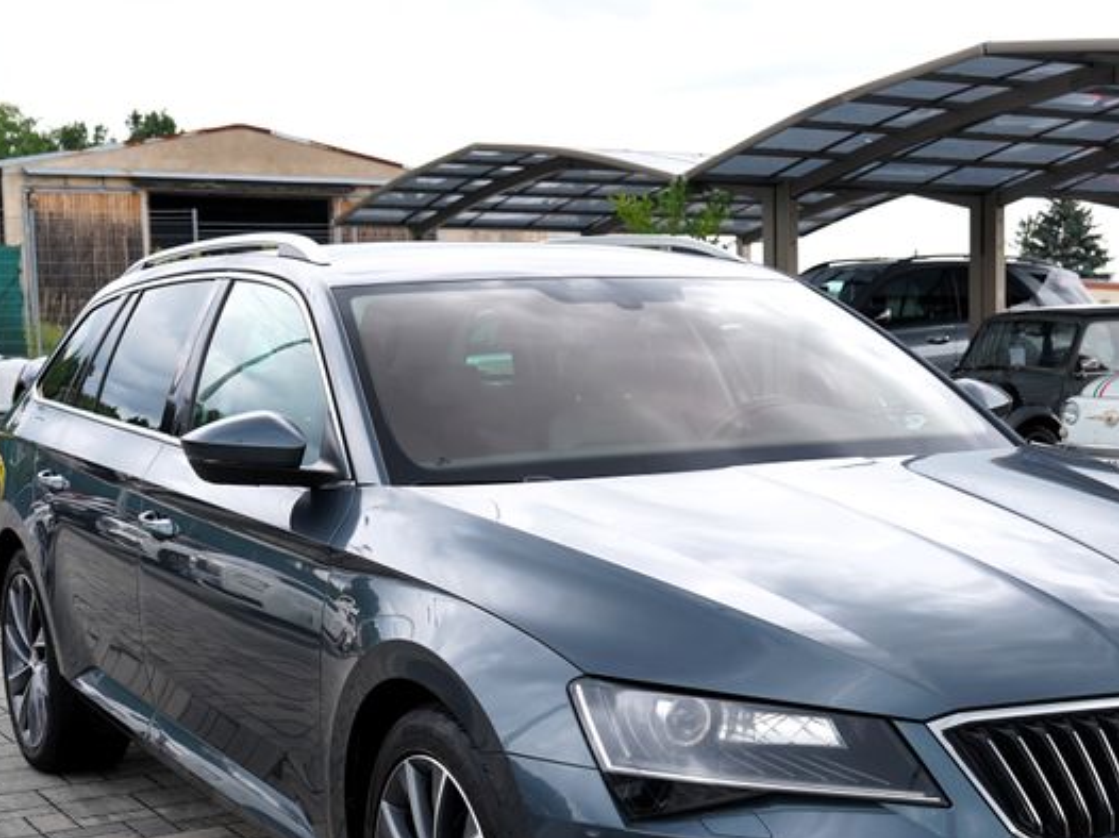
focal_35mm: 58
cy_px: 585
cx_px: 753
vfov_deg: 25.0
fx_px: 1874
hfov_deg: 32.9
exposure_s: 1/160
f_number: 5.6
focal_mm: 31
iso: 100
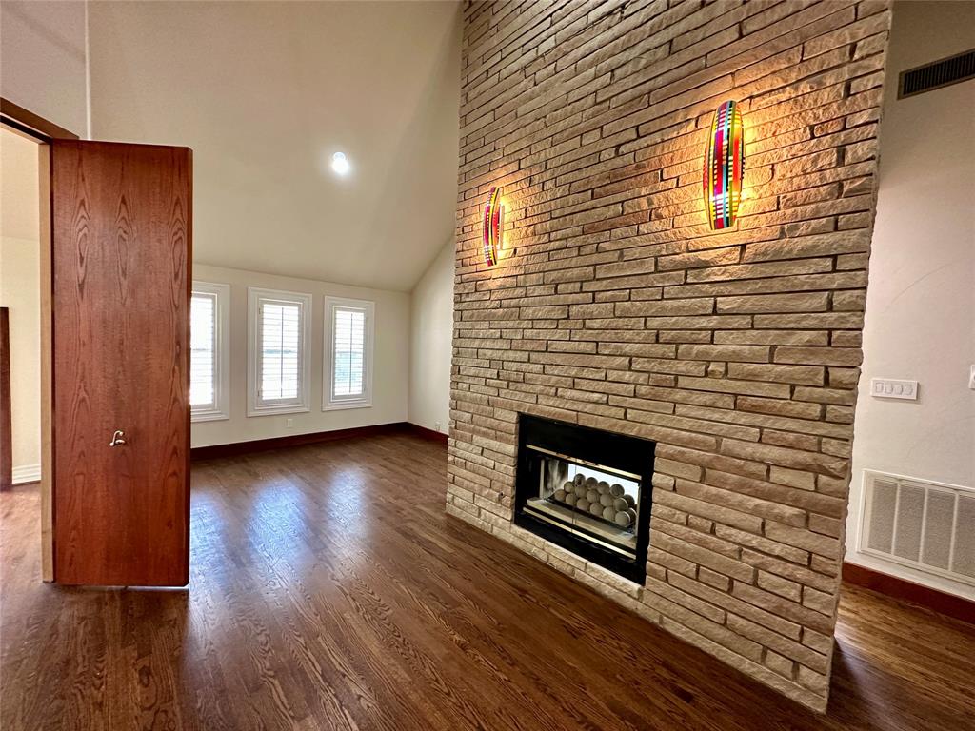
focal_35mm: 14
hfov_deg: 102.1
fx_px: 394
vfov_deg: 85.7
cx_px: 488
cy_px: 366
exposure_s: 1/60
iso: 400
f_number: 2.2
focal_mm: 2.22
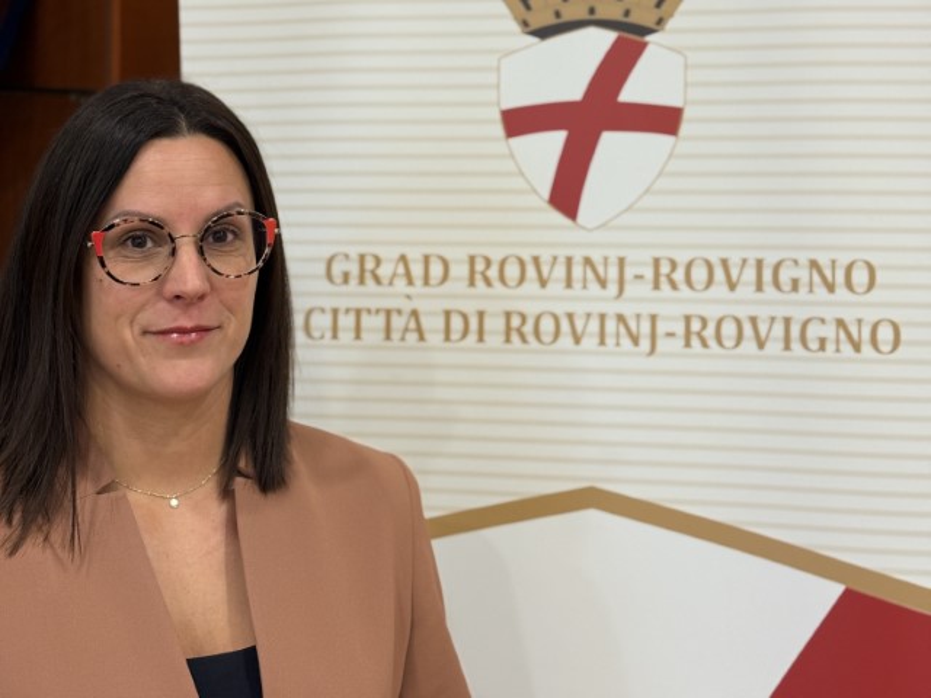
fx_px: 1291
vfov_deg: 30.3
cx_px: 466
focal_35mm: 48
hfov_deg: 39.7
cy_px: 349
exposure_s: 1/50
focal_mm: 6.76
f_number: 1.78
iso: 160
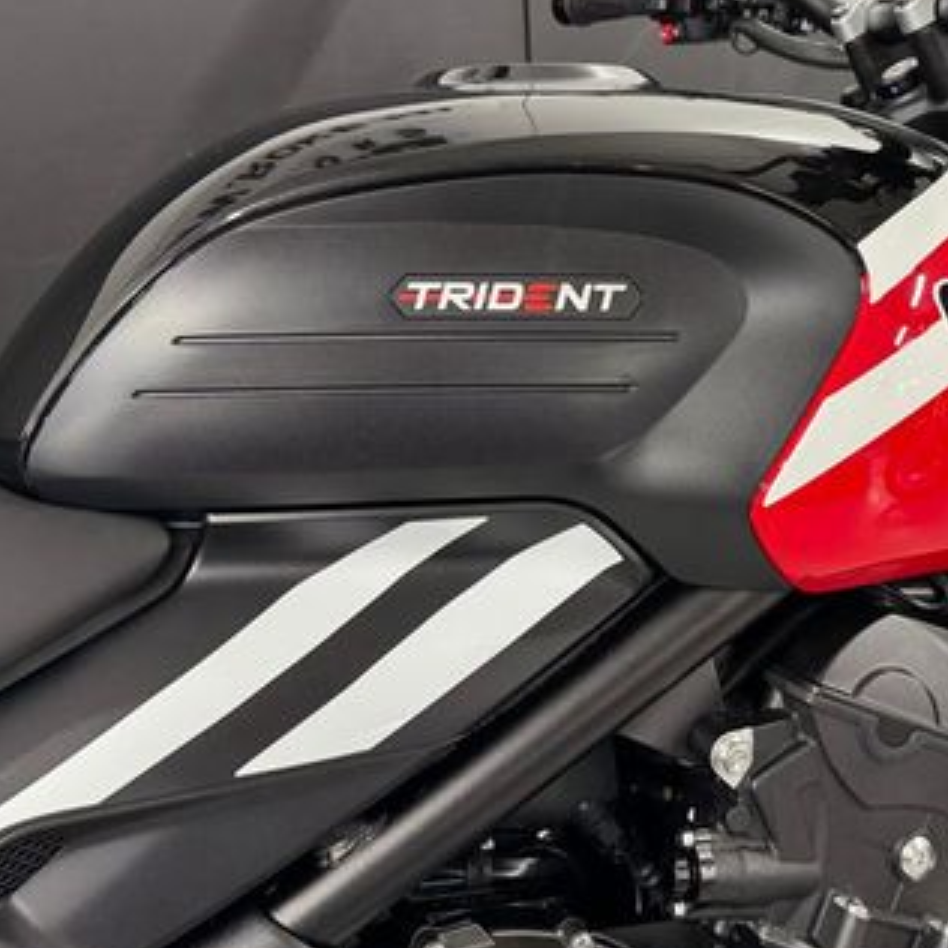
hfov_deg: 38.5
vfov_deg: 38.7
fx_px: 1332
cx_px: 663
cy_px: 321
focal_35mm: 43
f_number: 1.78
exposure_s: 1/50
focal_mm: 6.76
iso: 320
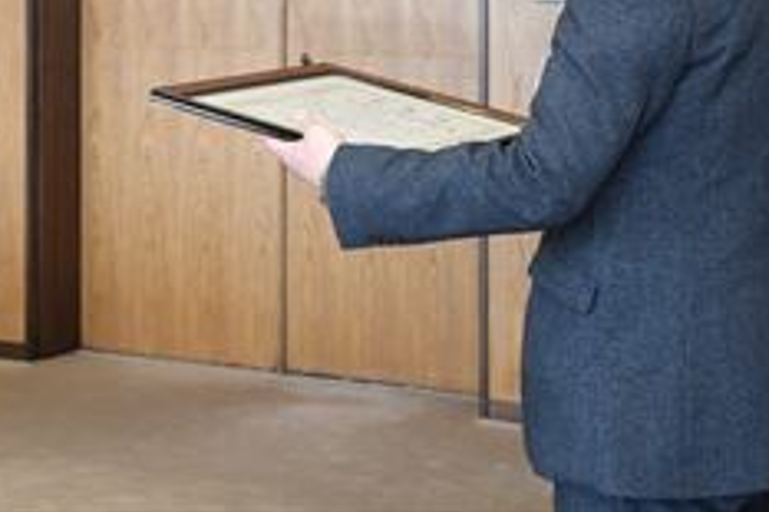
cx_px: 152
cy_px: -35
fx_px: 2199
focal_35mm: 103
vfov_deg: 13.0
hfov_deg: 19.6
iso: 2500
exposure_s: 1/250
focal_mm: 32
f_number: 7.1
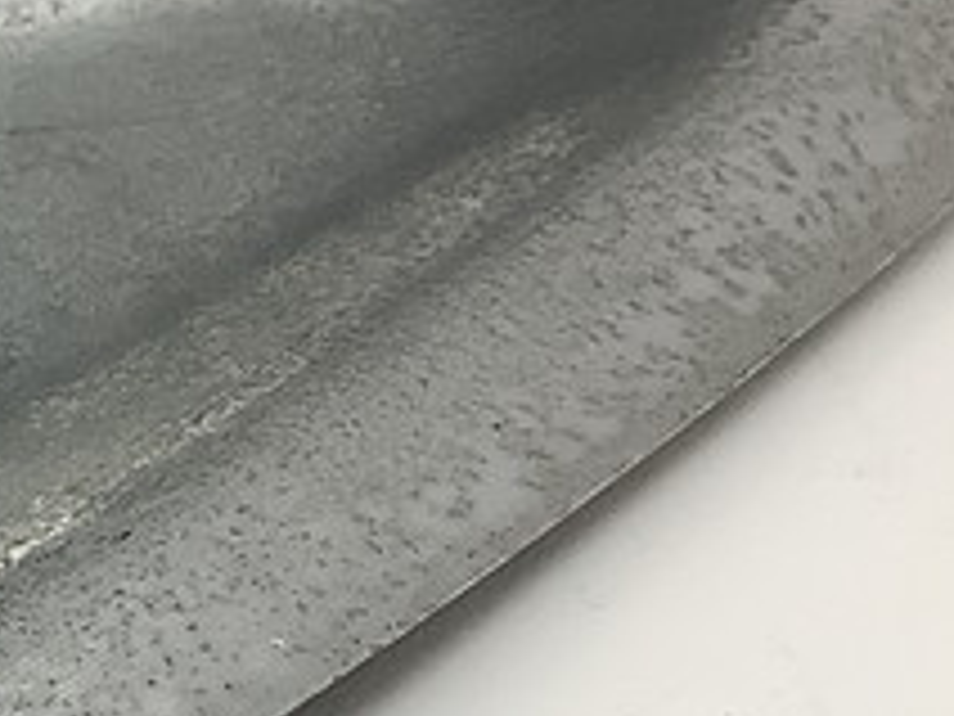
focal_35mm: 143
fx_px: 3941
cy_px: 522
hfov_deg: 12.4
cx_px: -889
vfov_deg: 10.4
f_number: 2.4
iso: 64
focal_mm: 3.3
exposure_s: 1/120
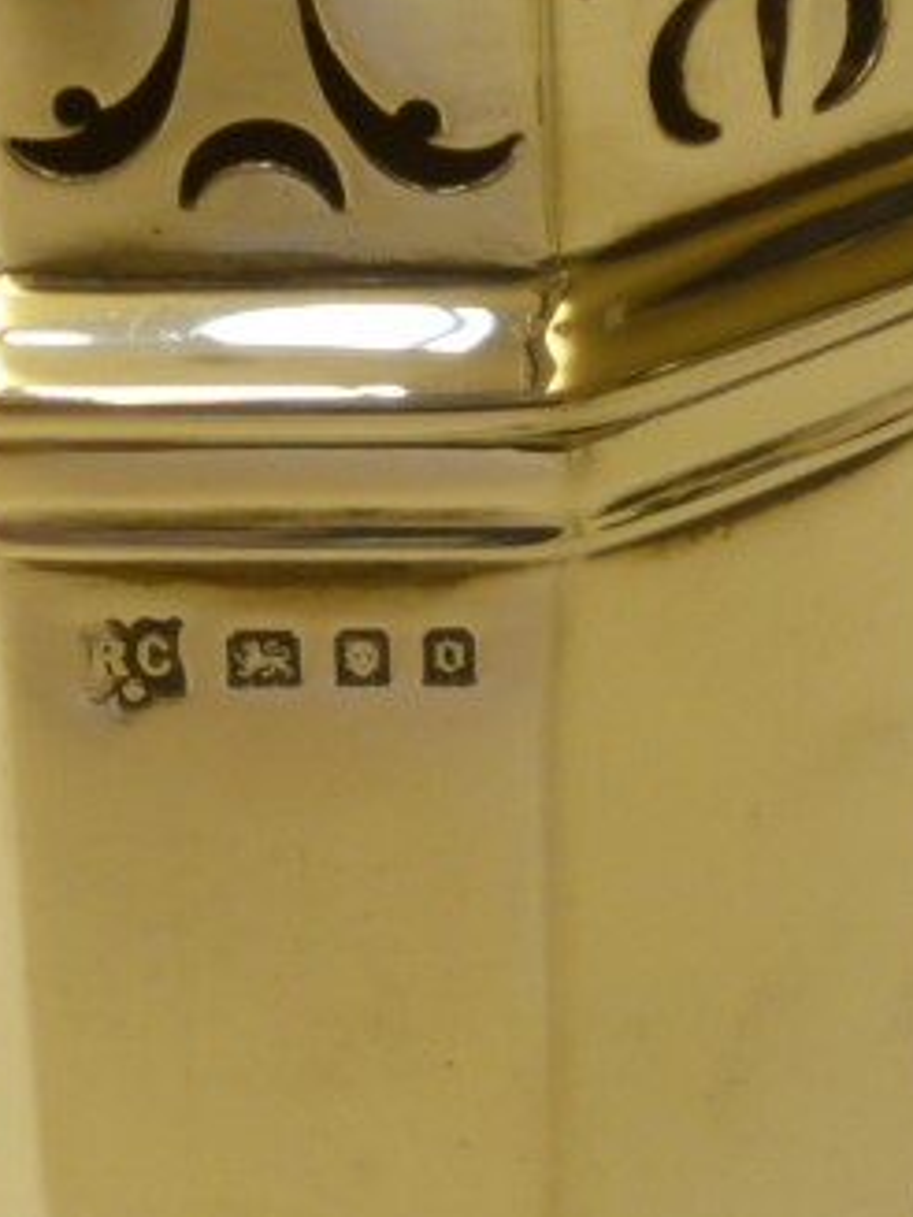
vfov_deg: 15.8
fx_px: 4396
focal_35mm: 125
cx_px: 304
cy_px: 679
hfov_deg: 11.8
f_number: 3.5
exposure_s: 1/30
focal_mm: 5.8
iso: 80
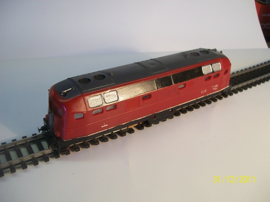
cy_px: 101
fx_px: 281
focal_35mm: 36
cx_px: 135
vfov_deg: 39.6
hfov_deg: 51.4
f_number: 2.7
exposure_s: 1/100
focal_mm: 6
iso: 64
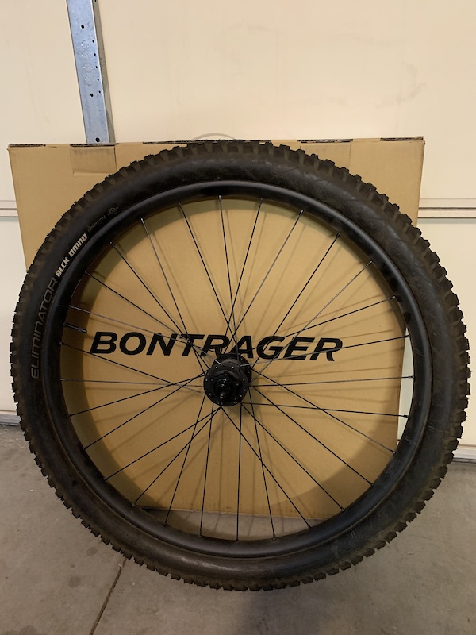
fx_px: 477
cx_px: 238
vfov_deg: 67.3
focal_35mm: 26
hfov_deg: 53.1
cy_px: 318
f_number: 1.8
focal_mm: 4.25
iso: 500
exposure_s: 1/30
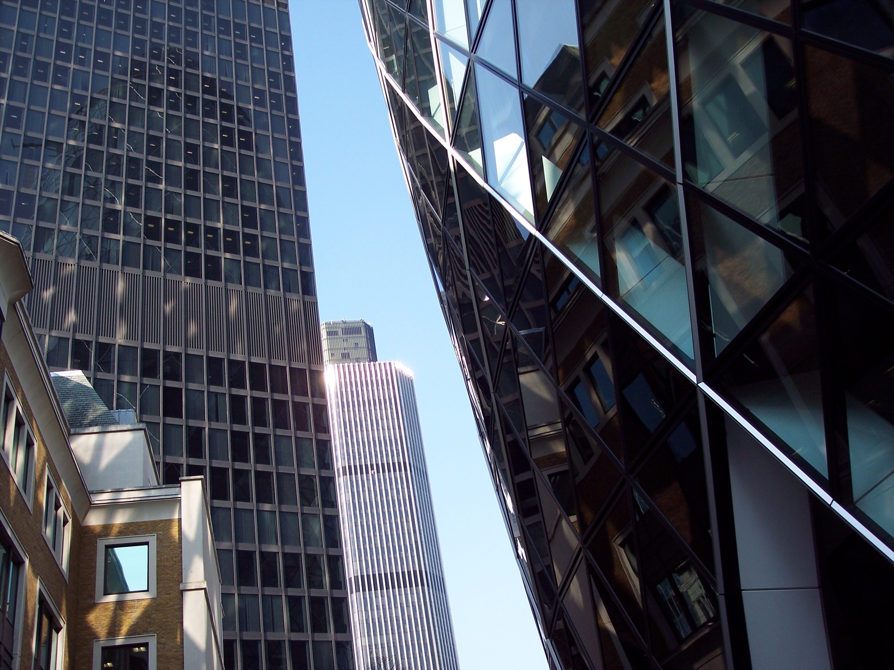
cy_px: 335
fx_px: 1007
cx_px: 447
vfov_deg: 36.8
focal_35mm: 39
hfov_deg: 47.9
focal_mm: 8
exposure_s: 1/350
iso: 100
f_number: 3.4
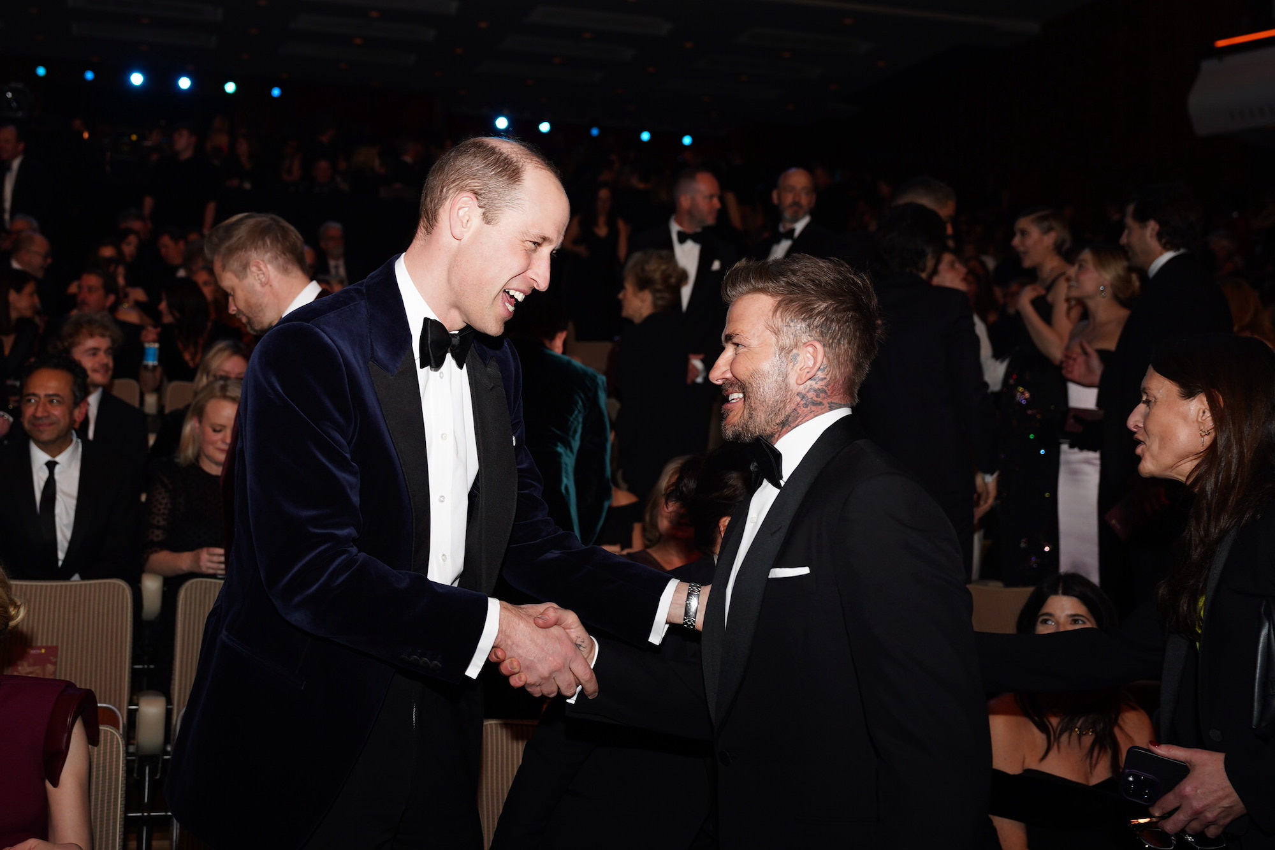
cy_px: 425
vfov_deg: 42.3
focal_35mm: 31
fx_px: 1098
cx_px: 638
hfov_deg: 60.3
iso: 200
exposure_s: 1/250
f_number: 2.8
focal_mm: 31
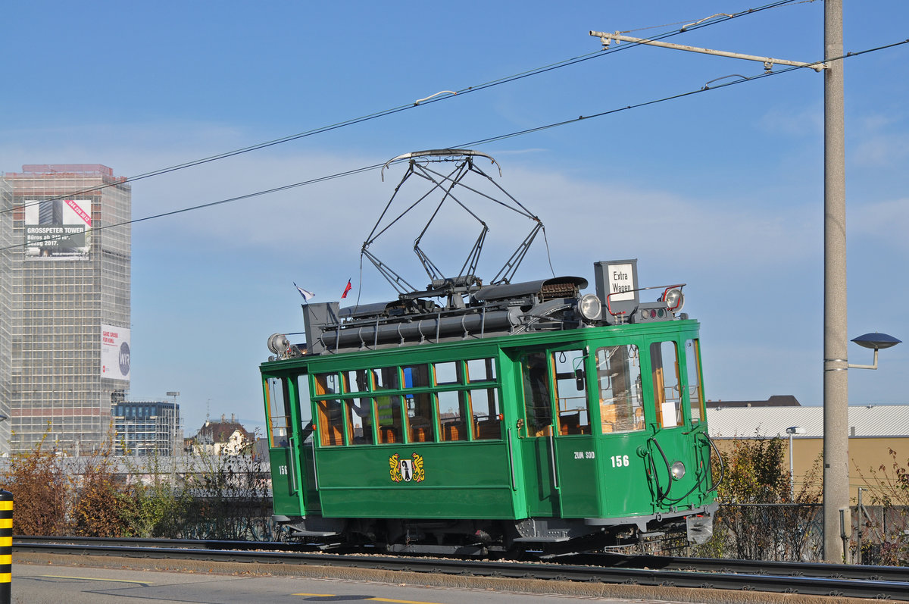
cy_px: 302
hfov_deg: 24.6
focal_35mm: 82
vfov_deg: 16.5
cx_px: 454
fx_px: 2081
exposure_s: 1/1000
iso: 250
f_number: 6.3
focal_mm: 55
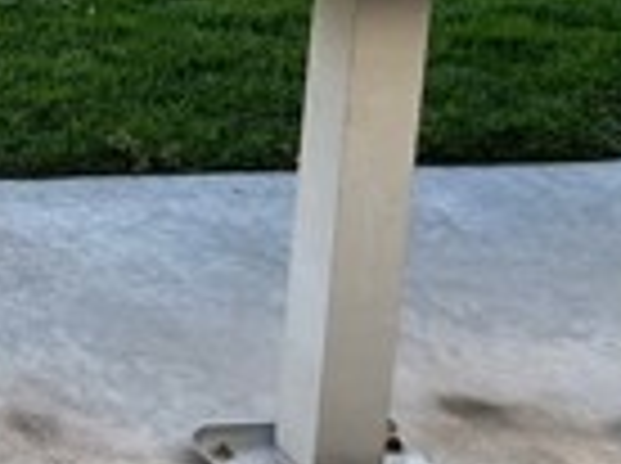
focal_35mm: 121
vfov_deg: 11.8
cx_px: -778
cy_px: -167
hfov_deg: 13.1
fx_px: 2167
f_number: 1.6
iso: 50
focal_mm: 5.1
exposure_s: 1/1056
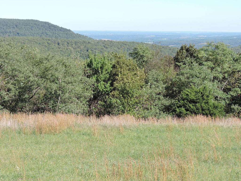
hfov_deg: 18.7
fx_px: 731
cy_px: 90
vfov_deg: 14.1
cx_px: 120
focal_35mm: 105
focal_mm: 18.7
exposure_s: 1/320
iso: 100
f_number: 4.7
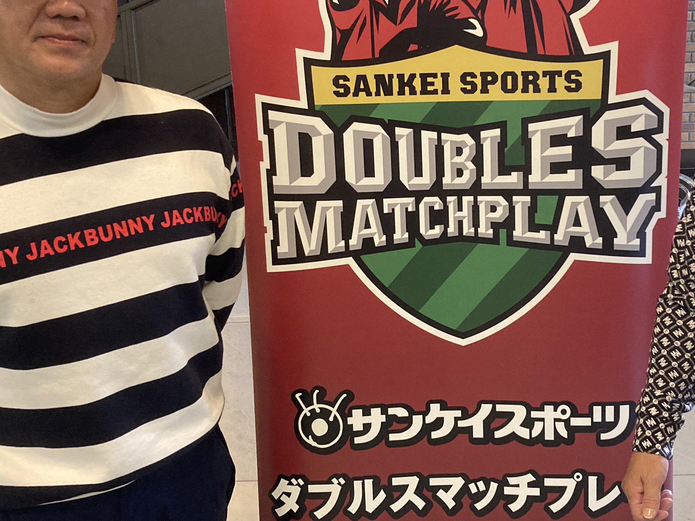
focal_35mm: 50
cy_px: 240
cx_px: 451
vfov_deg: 29.1
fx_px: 1004
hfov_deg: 37.9
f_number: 1.8
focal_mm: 3.99
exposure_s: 1/40
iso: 250
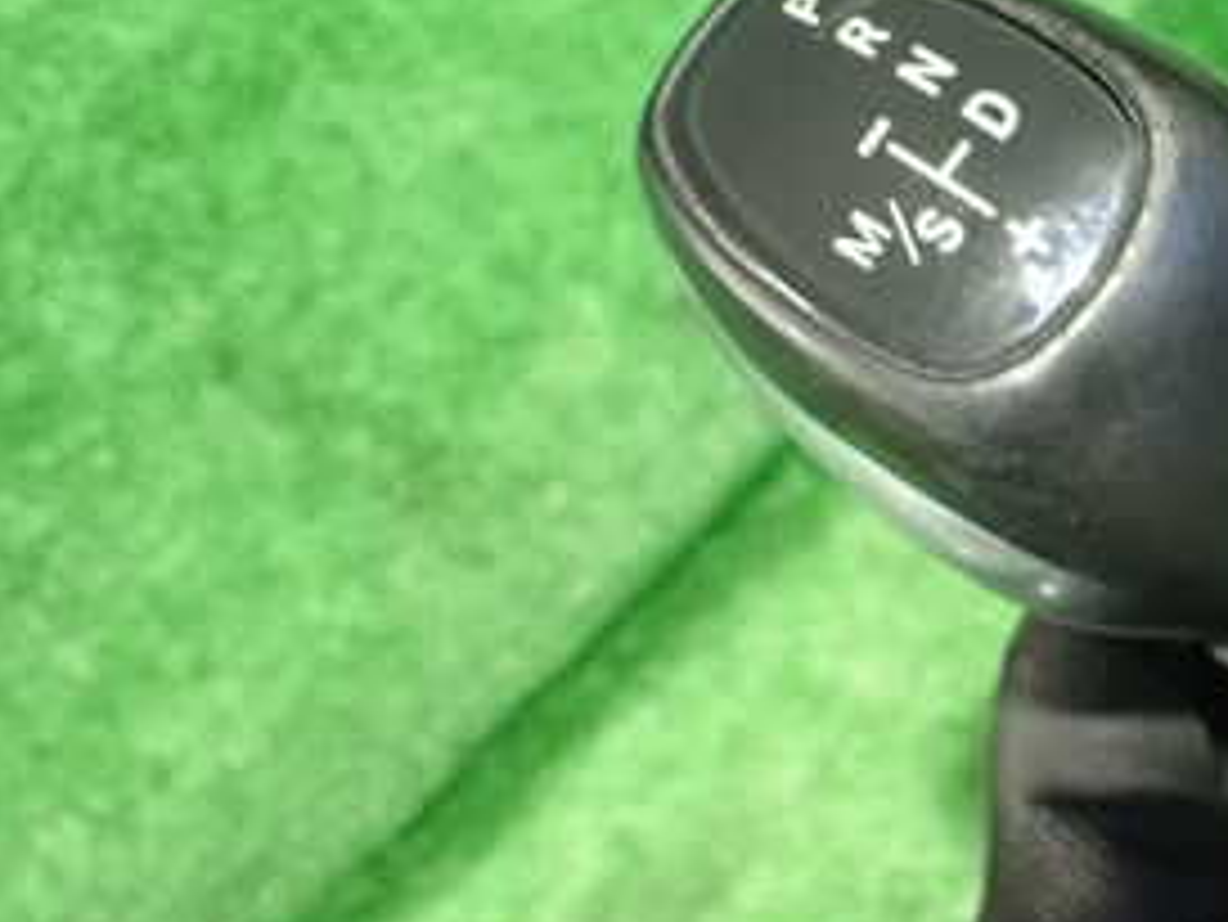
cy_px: 414
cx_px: 1268
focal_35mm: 66
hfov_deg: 27.4
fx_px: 2342
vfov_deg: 22.3
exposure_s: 1/30
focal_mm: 5.4
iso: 1600
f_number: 2.3
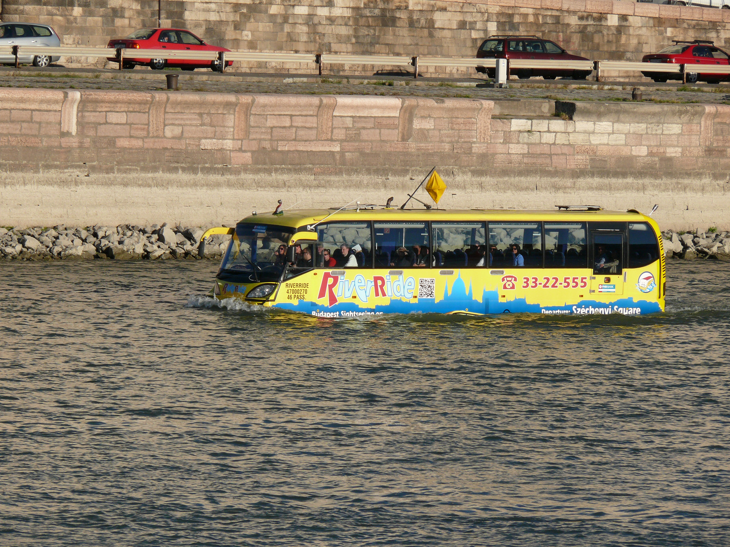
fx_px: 5610
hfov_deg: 7.4
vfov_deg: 5.6
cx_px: 365
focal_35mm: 266
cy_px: 274
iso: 100
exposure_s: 1/500
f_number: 7.1
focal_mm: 56.3
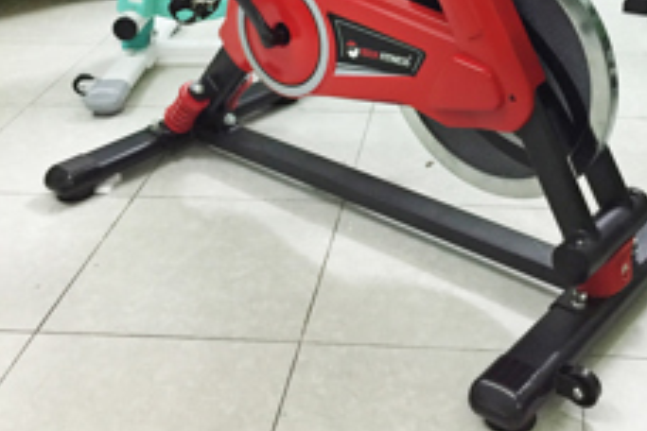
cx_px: 420
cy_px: -85
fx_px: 952
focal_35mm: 53
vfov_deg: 23.4
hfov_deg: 37.2
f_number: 2.2
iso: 250
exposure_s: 1/25
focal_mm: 4.15
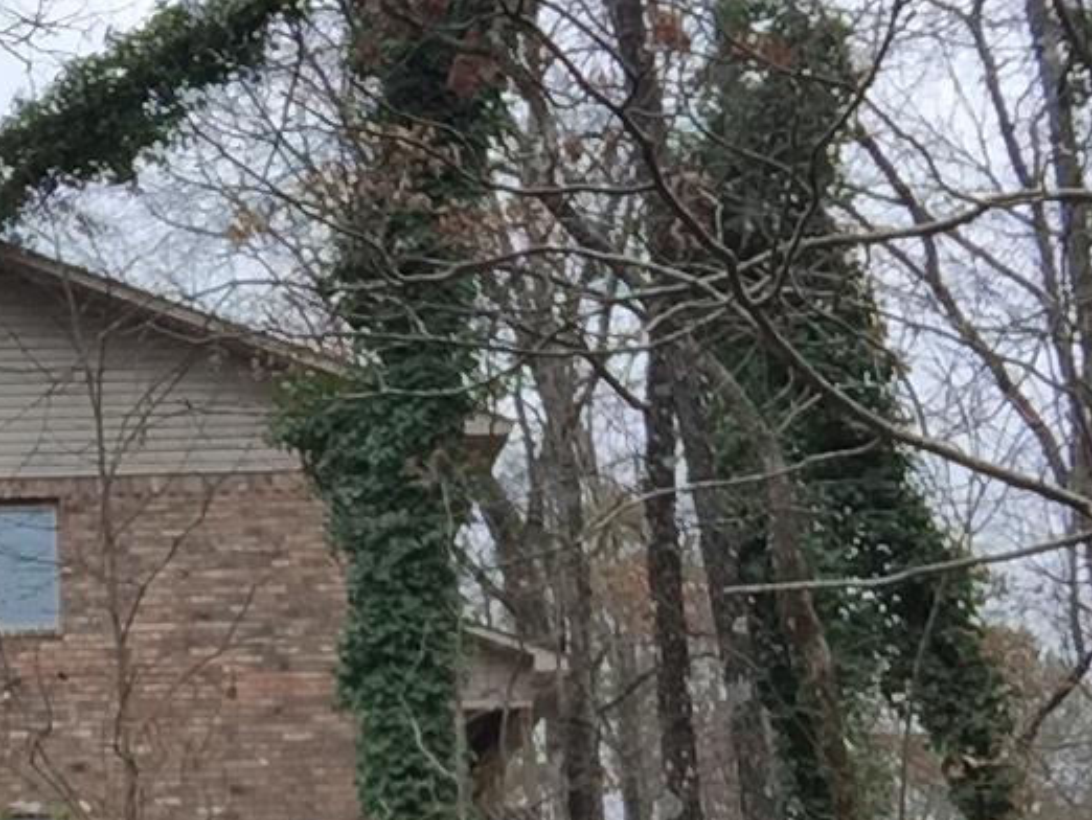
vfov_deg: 19.2
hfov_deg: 24.7
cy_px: 634
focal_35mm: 76
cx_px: 54
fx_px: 2399
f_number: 2.2
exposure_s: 1/128
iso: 32
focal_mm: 2.65
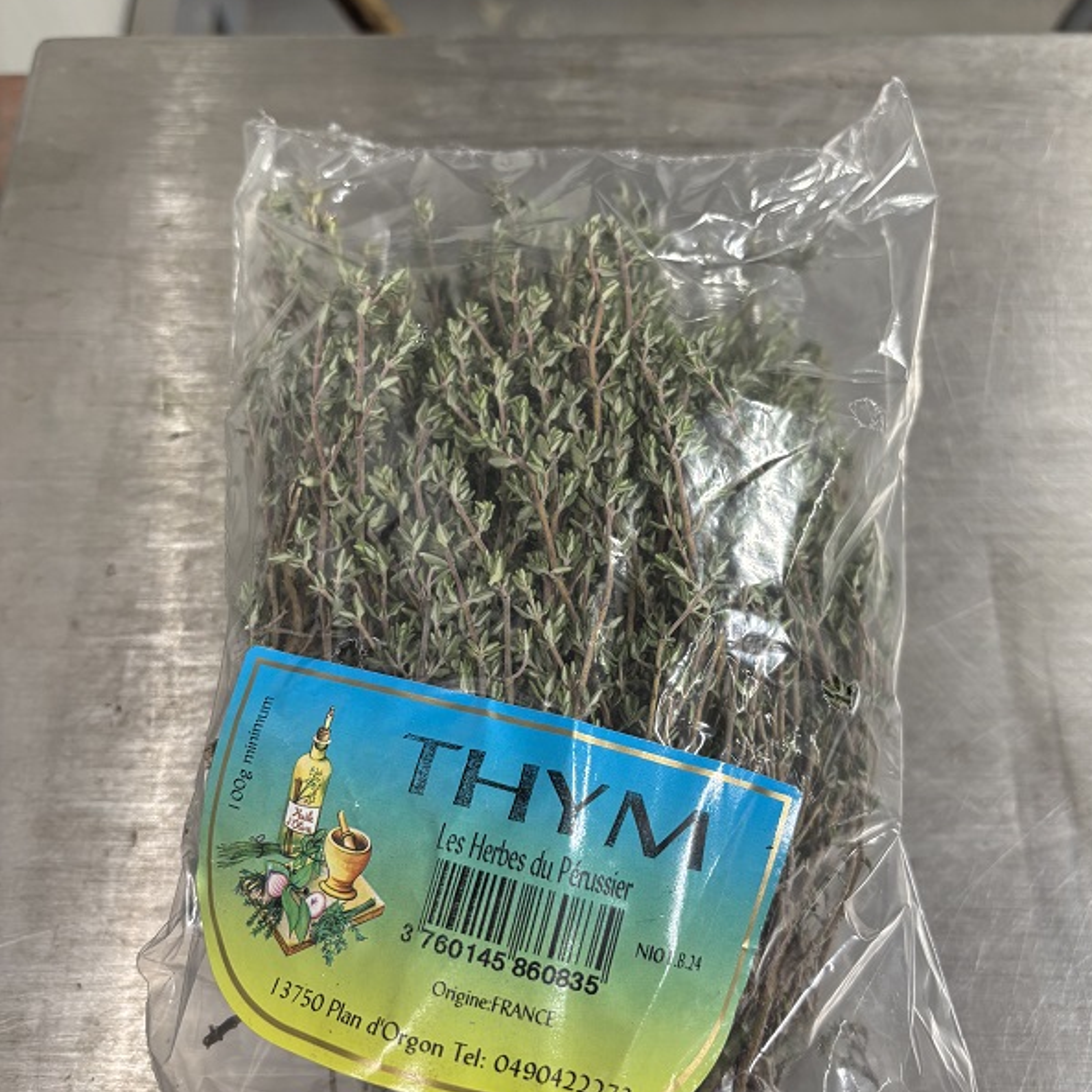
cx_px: 551
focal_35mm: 31
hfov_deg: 52.5
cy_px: 562
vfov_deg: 52.5
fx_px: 1106
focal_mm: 5.96
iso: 125
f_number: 1.6
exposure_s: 1/50
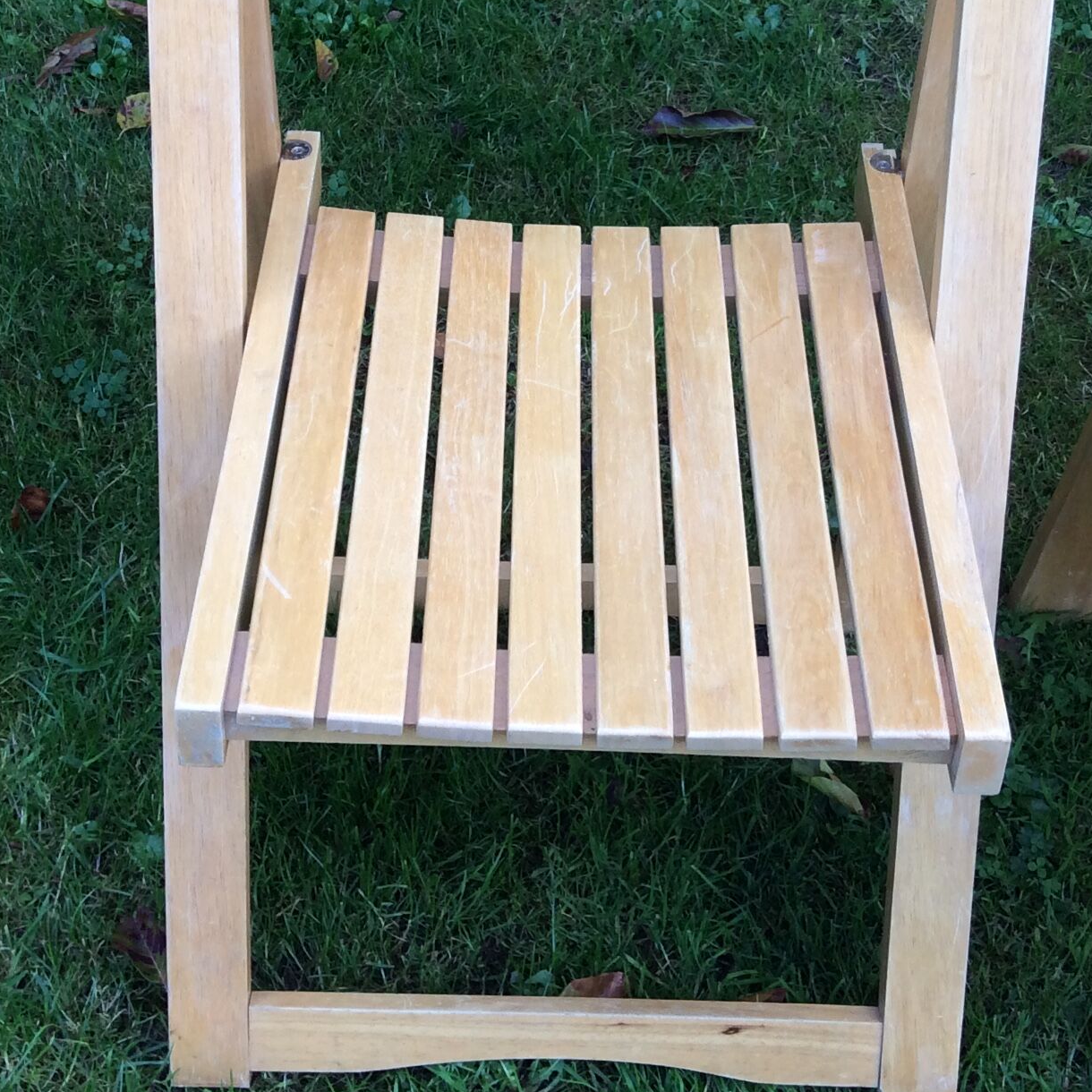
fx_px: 2141
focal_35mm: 60
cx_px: 499
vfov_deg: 28.3
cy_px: 320
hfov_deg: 28.6
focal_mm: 3.3
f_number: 2.4
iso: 32
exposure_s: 1/100
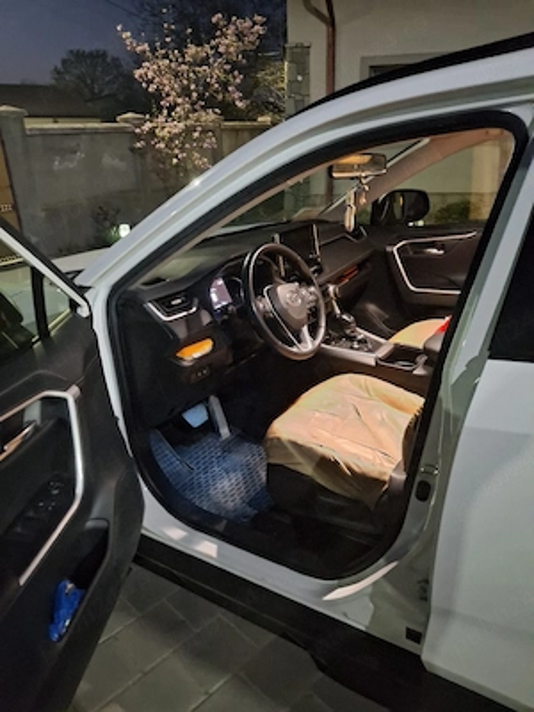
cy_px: 356
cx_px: 267
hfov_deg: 54.9
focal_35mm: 25
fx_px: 514
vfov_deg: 69.4
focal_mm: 4.69
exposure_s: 1/7
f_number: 1.8
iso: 2000
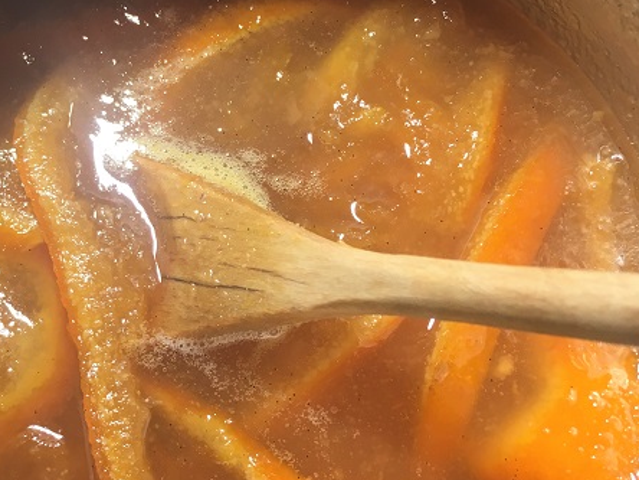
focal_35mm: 49
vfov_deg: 29.6
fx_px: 905
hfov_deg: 38.8
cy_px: 275
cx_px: 272
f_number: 2.2
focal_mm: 4.15
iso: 64
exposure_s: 1/33
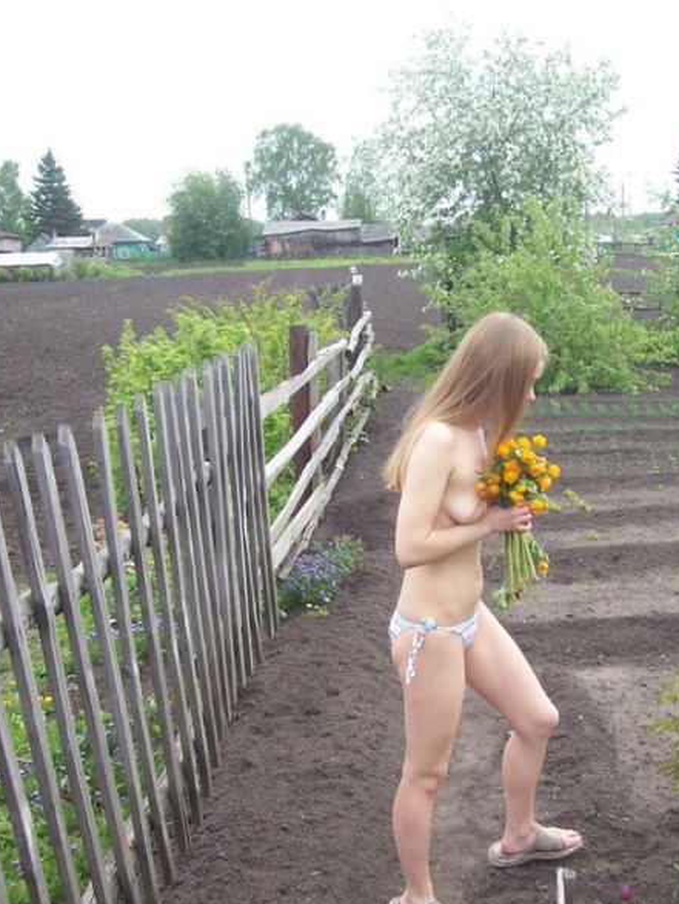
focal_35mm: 49
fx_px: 1280
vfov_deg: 38.9
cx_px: 450
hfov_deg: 29.5
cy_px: 460
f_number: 2.7
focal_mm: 6
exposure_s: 1/564
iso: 80
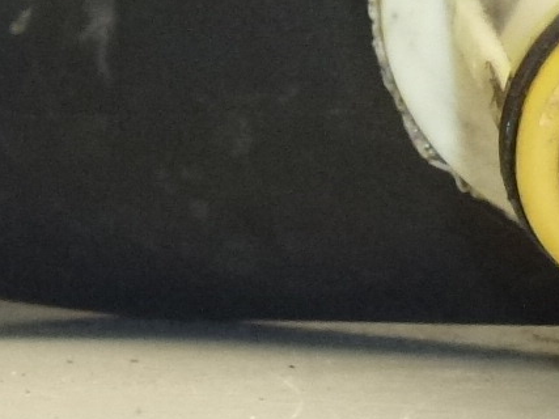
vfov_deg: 6.8
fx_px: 3487
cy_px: -26
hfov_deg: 9.0
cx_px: -211
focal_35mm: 216
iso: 400
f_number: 4
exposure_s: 1/125
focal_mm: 8
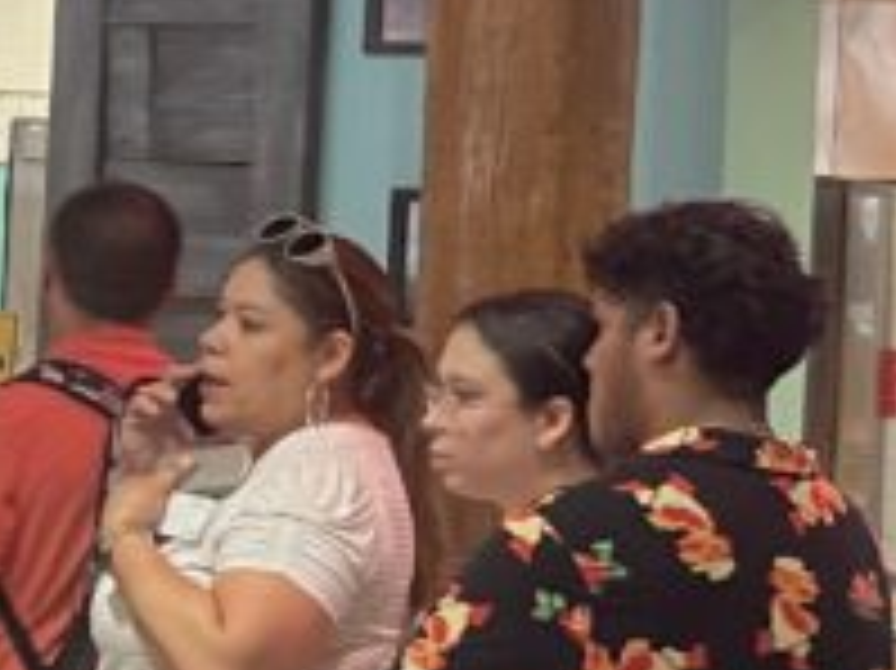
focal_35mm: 134
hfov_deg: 13.8
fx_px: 3466
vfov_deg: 11.0
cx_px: 1346
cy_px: 166
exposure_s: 1/60
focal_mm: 4.2
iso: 200
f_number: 1.6
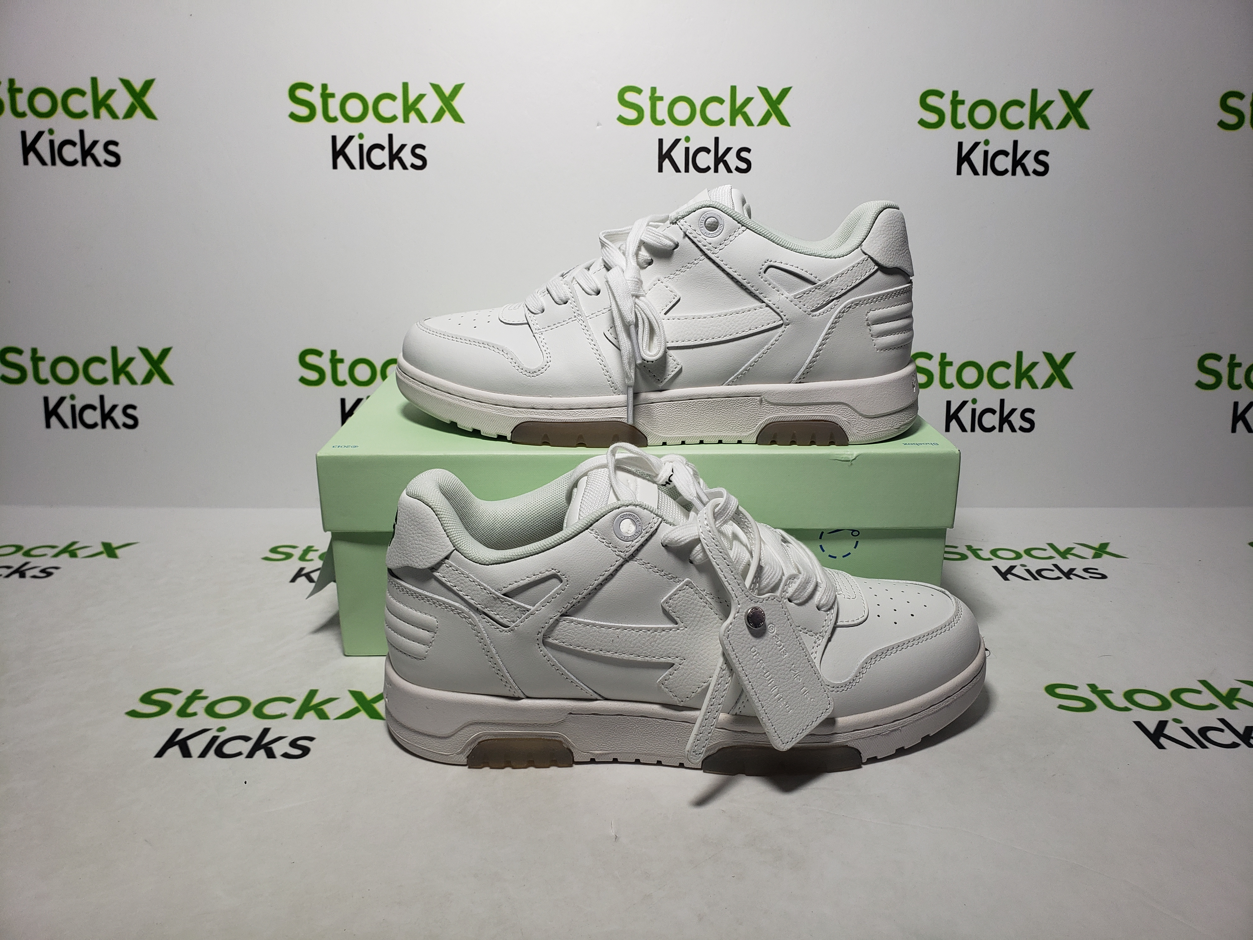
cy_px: 470
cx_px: 626
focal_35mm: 26
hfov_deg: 67.3
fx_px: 941
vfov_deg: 53.1
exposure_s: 1/362
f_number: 2.4
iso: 50
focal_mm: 4.3
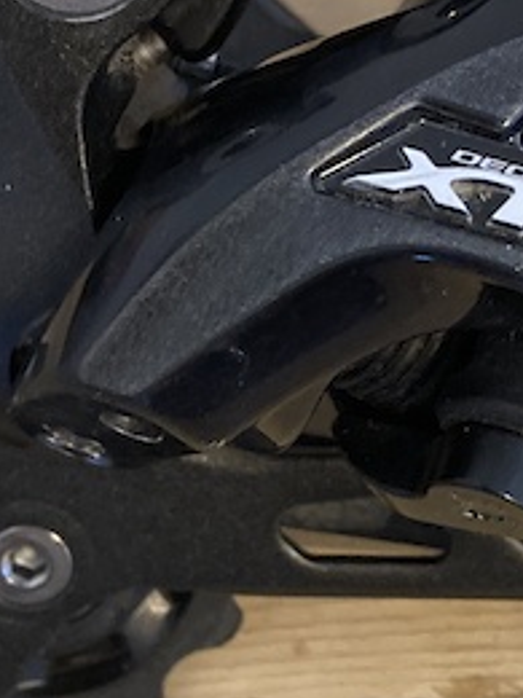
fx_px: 1732
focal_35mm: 86
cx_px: 483
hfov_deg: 16.9
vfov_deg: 22.8
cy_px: 319
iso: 500
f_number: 1.8
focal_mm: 3.99
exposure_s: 1/30
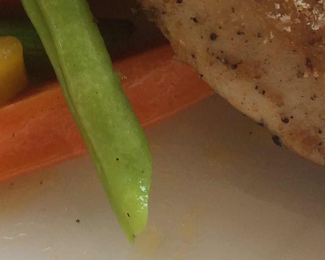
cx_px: -18
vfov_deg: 13.0
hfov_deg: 16.8
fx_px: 1068
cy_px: -152
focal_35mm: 111
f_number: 2.2
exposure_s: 1/120
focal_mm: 4.12
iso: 64
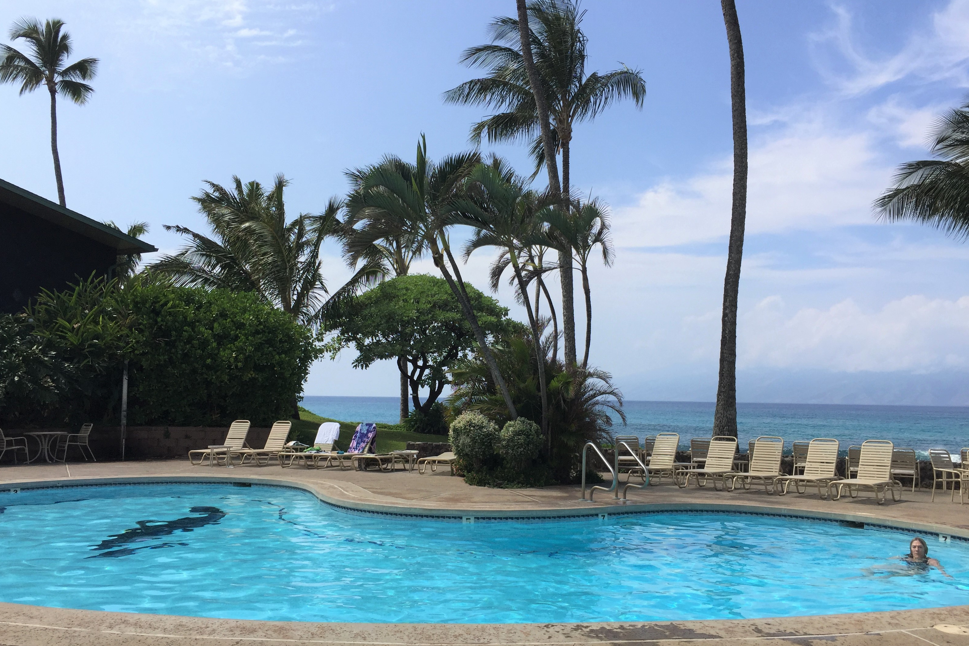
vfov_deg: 42.3
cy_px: 357
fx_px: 834
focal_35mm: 31
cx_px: 475
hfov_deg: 60.3
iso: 32
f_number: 2.2
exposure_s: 1/3300
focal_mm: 4.15
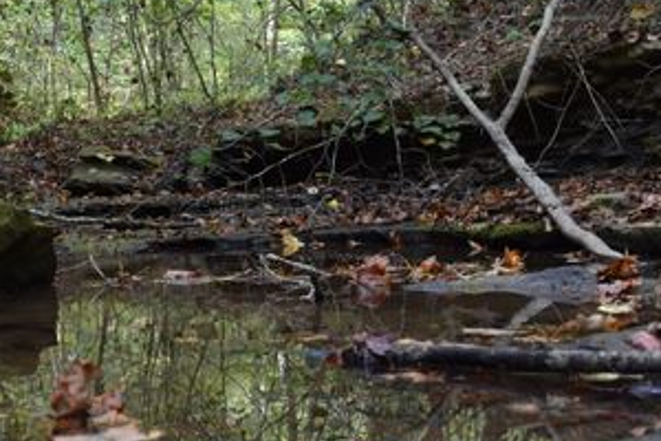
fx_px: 1028
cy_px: 215
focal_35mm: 56
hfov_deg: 35.1
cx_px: 191
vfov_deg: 24.2
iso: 800
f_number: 5.6
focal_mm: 26
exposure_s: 1/125
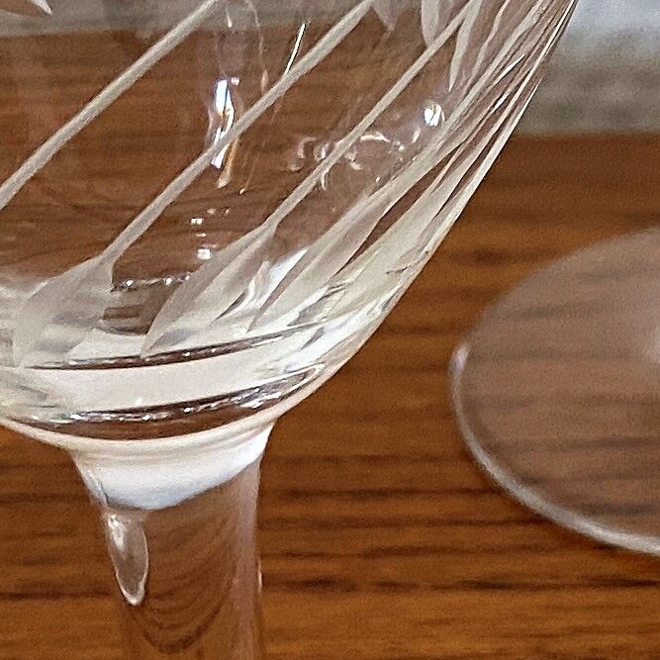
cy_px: 158
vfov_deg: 12.5
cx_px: 903
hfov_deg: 12.1
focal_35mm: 139
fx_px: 2998
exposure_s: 1/60
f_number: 1.8
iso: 125
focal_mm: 4.25
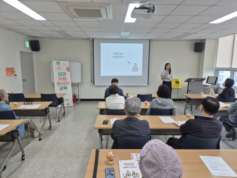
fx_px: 157
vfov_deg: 58.9
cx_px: 118
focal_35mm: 23
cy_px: 89
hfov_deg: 73.9
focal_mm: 5.4
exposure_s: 1/180
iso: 100
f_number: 1.8
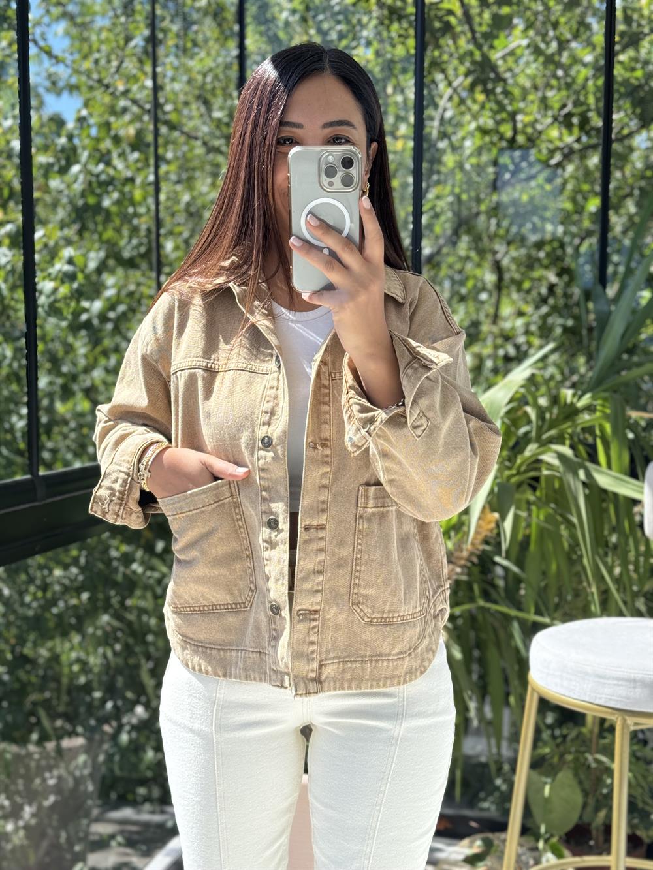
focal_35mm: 48
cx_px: 326
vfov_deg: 39.7
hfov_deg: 30.3
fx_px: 1207
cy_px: 435
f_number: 1.78
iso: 64
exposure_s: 1/388
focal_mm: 6.76
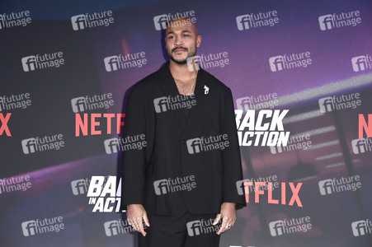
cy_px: 124
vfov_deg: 16.6
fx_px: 847
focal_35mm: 82
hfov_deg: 24.8
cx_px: 186
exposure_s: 1/250
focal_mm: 82
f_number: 5.6
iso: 800
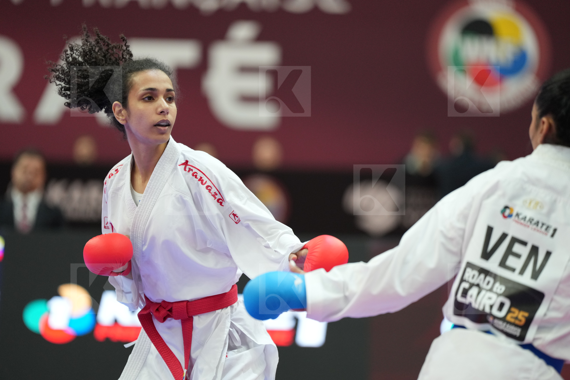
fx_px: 3166
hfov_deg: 10.3
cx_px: 285
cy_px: 190
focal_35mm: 200
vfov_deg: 6.9
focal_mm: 200
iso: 2500
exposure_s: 1/1000
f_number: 2.8
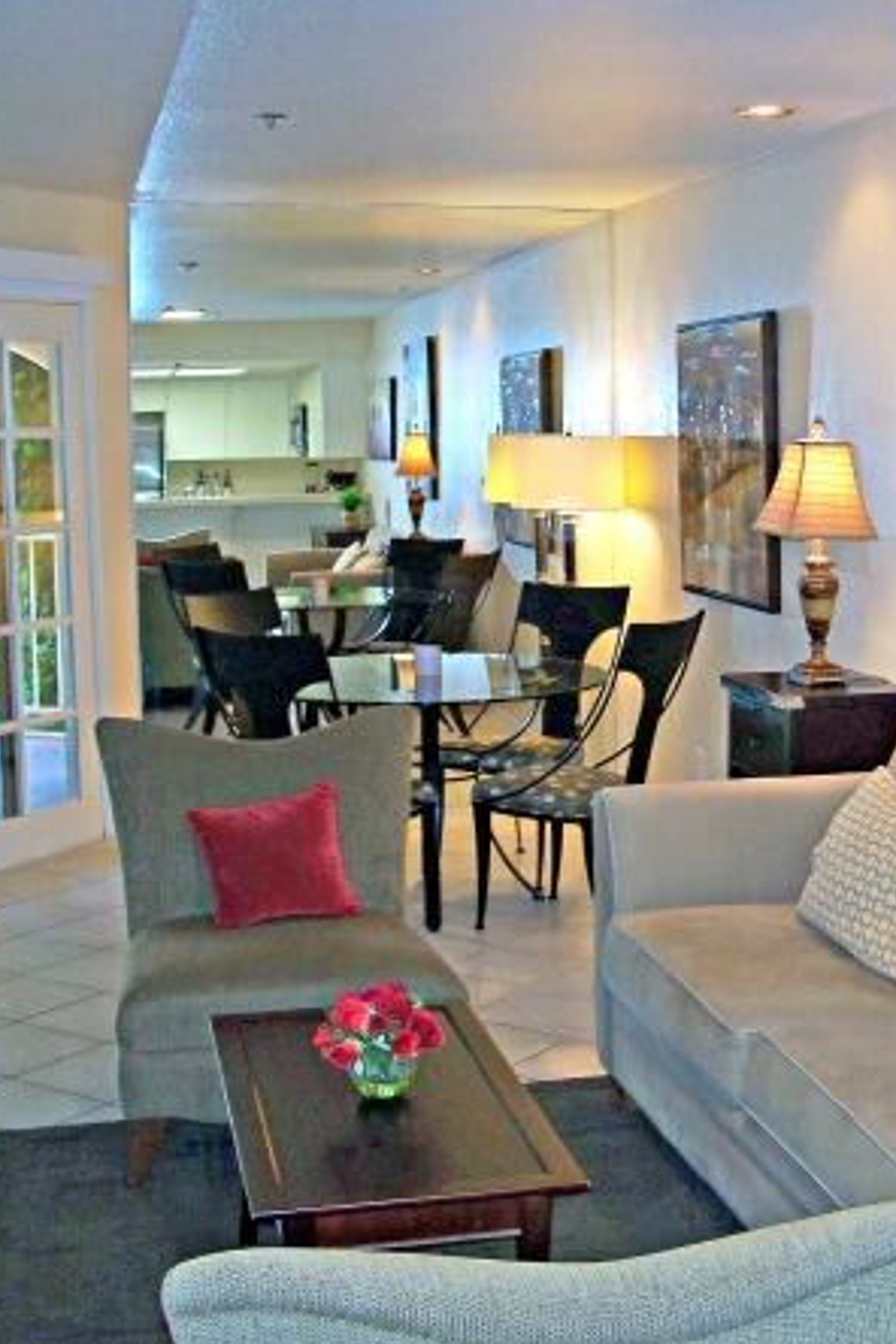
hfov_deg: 25.8
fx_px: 1941
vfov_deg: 38.2
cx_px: 624
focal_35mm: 52
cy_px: 666
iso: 200
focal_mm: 7.8
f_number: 2.8
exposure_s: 1/60
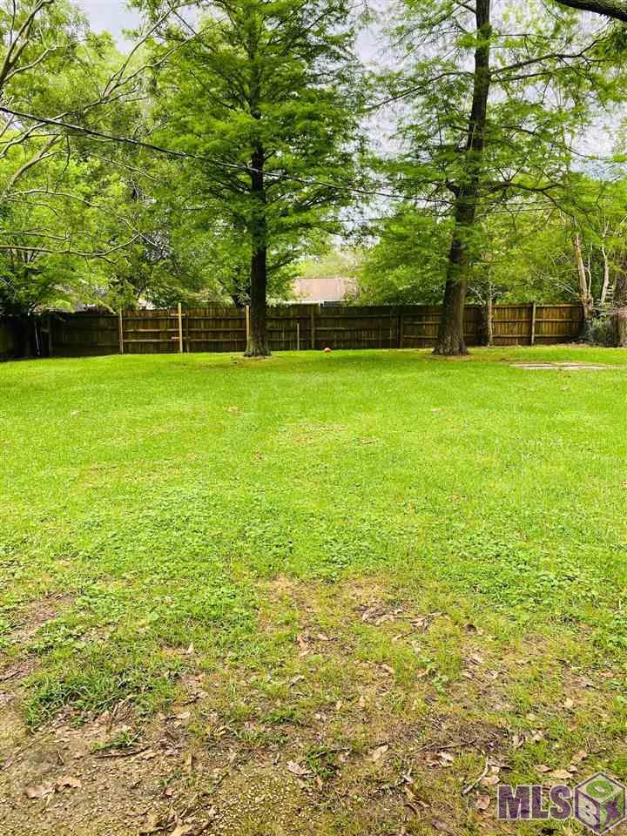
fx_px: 628
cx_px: 314
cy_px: 418
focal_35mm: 26
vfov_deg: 67.3
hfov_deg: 53.1
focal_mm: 4.25
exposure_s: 1/279
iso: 32
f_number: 1.8
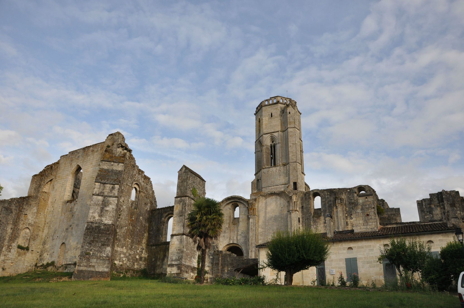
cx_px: 232
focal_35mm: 27
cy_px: 154
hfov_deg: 67.4
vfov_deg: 47.8
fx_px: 348
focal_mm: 18
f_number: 5.6
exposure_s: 1/1250
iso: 400
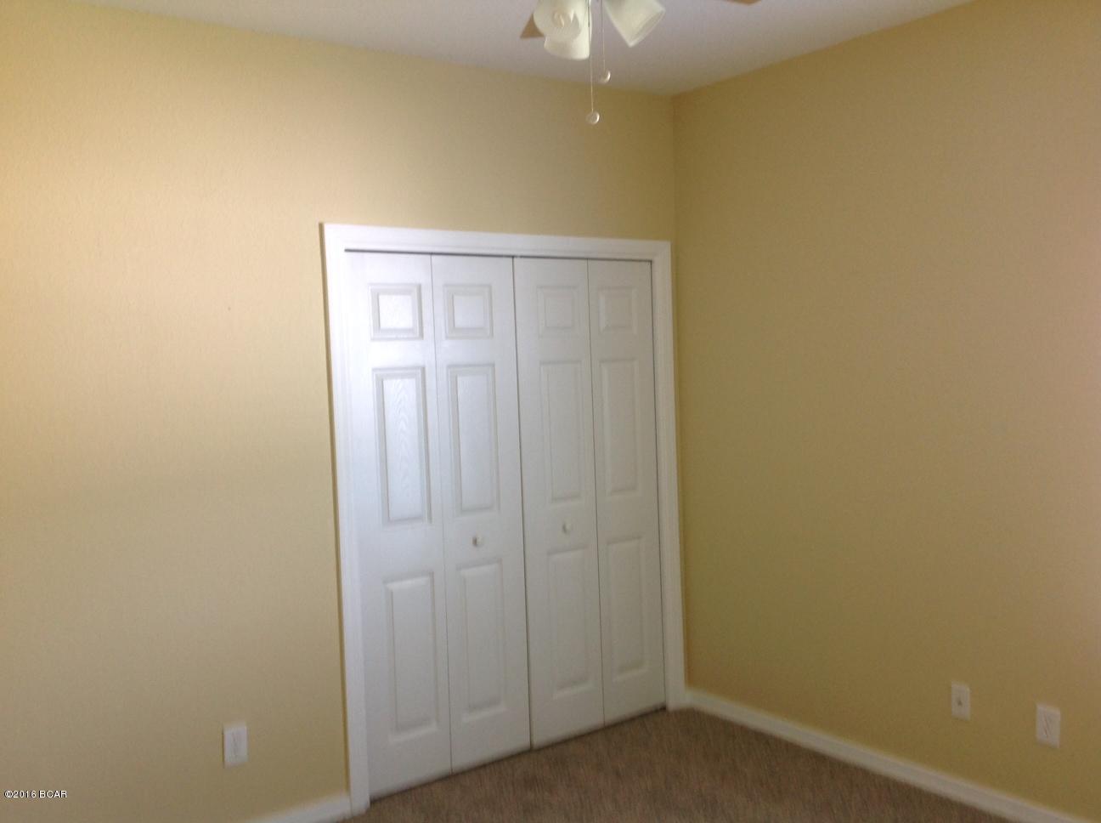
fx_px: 1112
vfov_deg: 40.6
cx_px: 550
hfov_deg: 52.7
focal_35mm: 35
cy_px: 412
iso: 64
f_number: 2.4
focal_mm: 4.28
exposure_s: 1/15
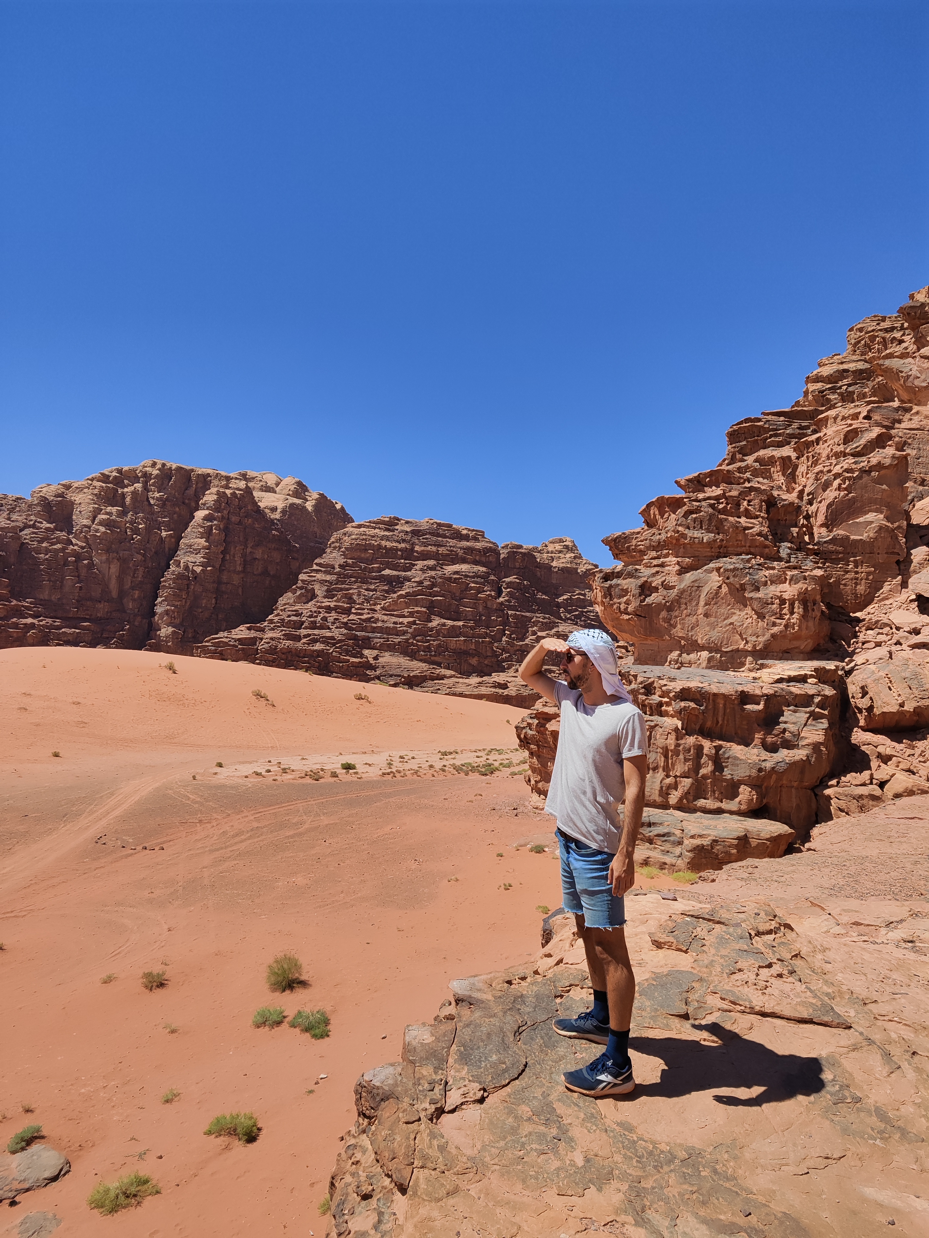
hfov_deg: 58.9
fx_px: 823
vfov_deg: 73.9
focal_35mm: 23
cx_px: 464
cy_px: 619
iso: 50
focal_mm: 5.4
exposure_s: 1/6610
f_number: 1.8
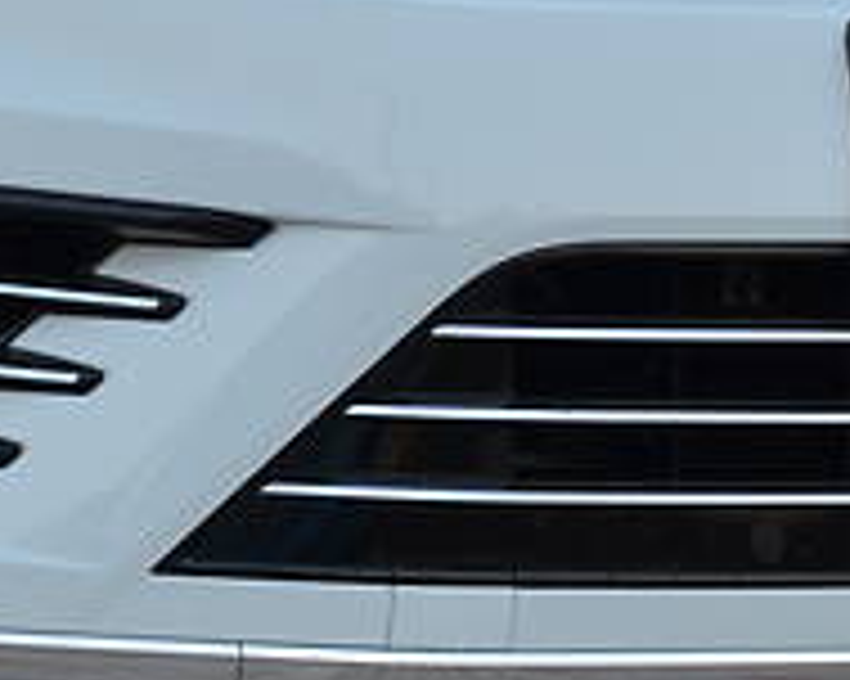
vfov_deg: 3.1
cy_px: 351
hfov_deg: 3.8
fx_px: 12722
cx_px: 319
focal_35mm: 506
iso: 400
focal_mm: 85
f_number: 5.6
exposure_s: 1/125
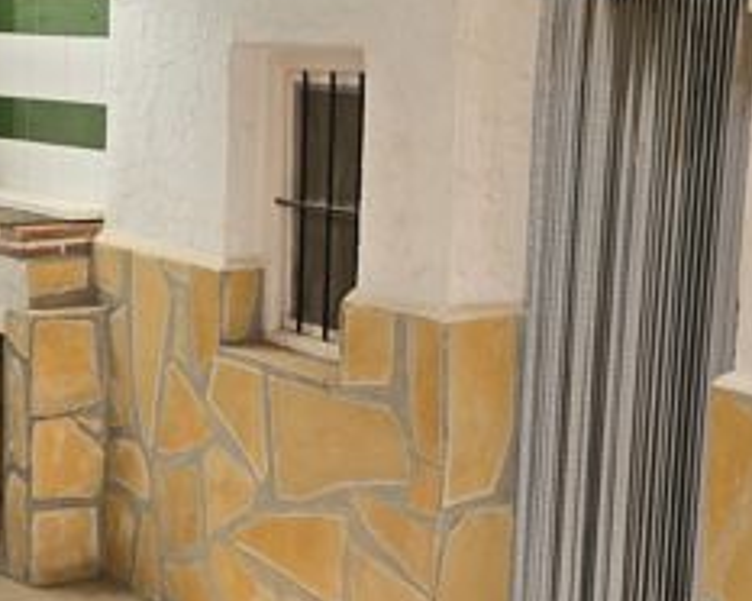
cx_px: 428
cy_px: 349
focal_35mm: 68
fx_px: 1512
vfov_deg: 22.4
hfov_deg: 27.9
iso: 20
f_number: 1.7
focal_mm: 6.3
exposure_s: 1/180
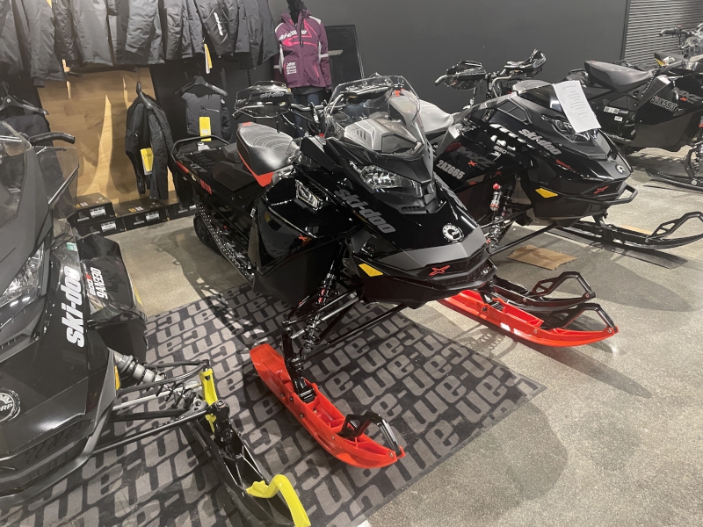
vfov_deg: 53.1
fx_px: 528
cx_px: 352
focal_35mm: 26
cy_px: 264
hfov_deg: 67.3
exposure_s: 1/40
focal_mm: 4.2
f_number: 1.6
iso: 320
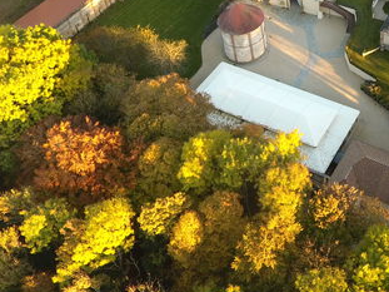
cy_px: 3
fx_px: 550
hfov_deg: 36.3
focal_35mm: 49
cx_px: 357
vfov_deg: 28.0
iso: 116
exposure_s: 1/50
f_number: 2.8
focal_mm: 3.61
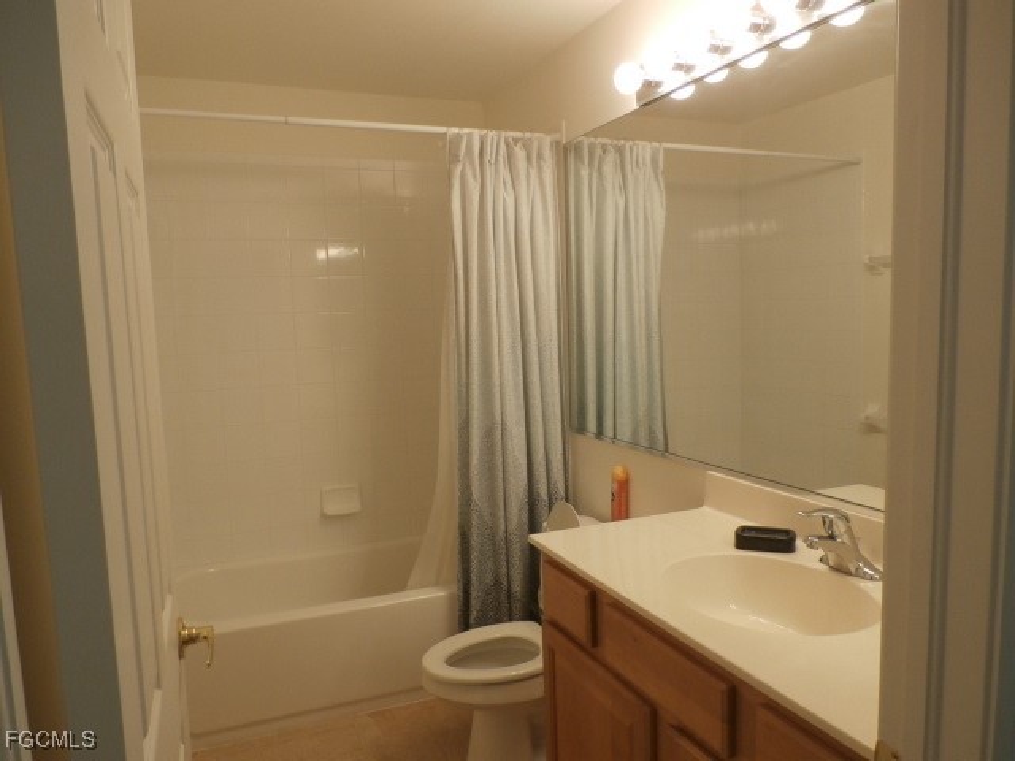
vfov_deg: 54.9
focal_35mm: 25
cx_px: 508
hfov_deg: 69.4
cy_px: 380
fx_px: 733
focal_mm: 4.5
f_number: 3
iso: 200
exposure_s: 1/30
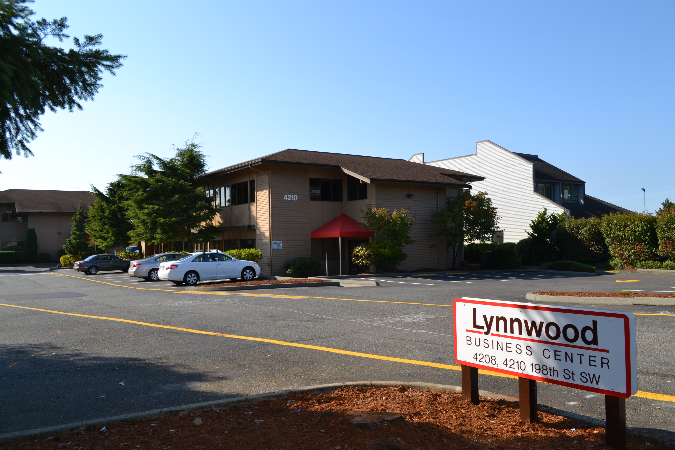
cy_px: 225
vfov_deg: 47.9
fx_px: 506
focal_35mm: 27
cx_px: 338
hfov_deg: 67.4
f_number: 8
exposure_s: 1/200
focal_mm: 18
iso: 100
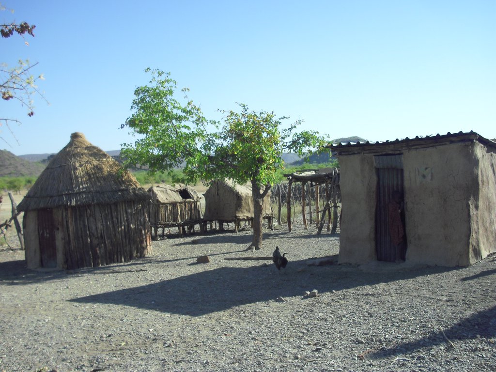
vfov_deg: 37.7
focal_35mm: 38
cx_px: 248
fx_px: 544
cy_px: 186
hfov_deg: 49.0
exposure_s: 1/160
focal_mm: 6.2
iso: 100
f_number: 8
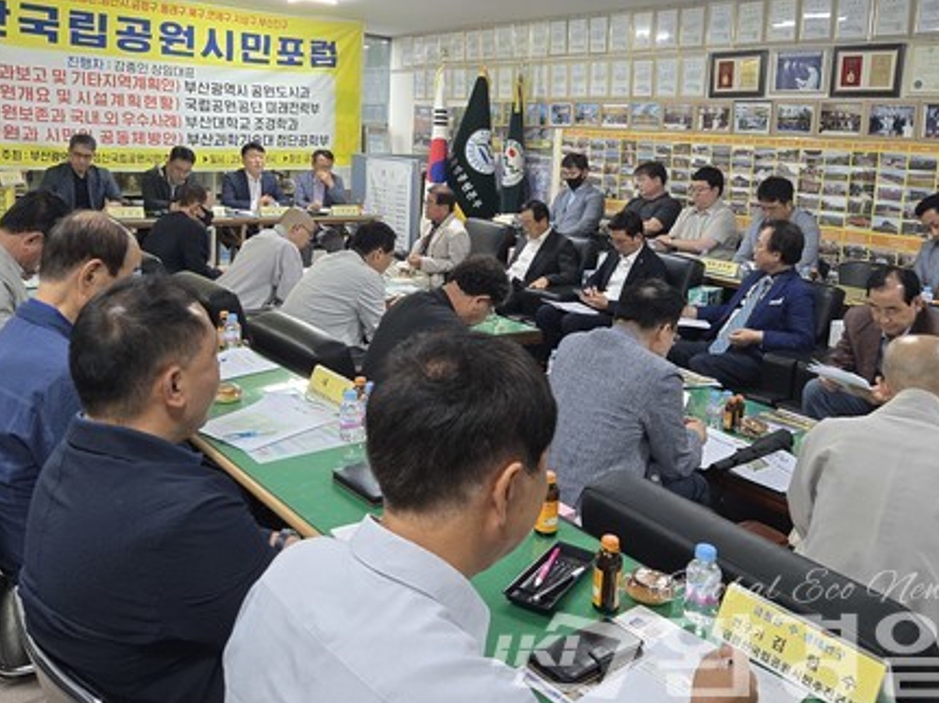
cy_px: 242
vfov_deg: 43.6
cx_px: 453
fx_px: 868
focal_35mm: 32
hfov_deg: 56.8
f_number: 1.8
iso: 200
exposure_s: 1/120
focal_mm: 5.4
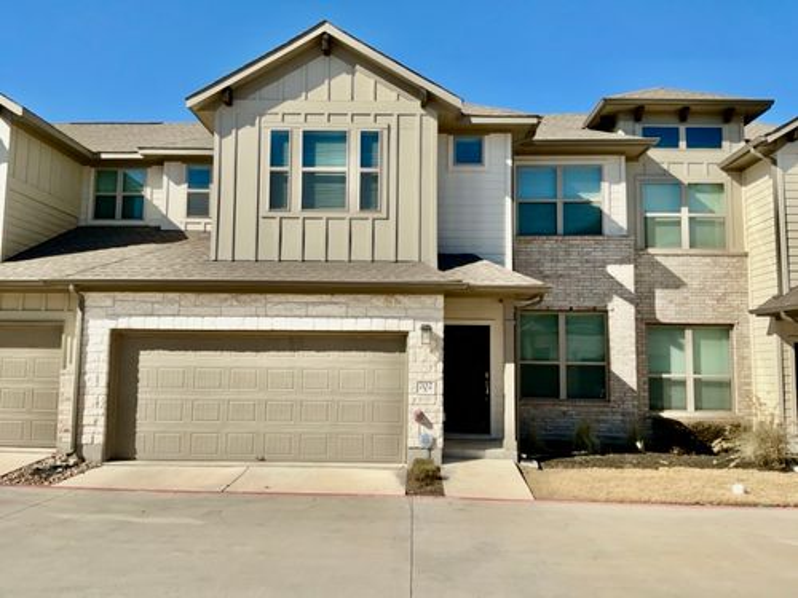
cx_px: 399
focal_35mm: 27
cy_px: 299
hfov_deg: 65.3
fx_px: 622
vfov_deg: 51.4
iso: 25
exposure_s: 1/2538
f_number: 1.8
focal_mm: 3
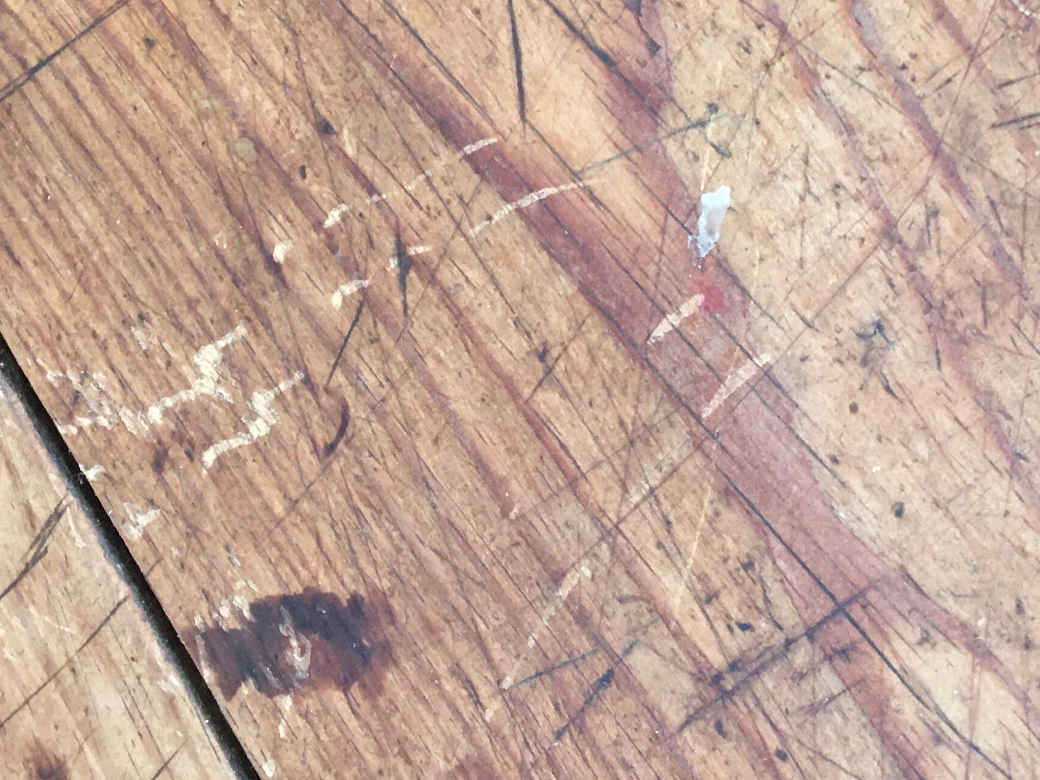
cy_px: 368
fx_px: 2043
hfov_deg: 28.4
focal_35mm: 68
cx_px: 684
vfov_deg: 21.6
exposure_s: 1/33
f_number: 2.2
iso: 125
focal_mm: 4.15
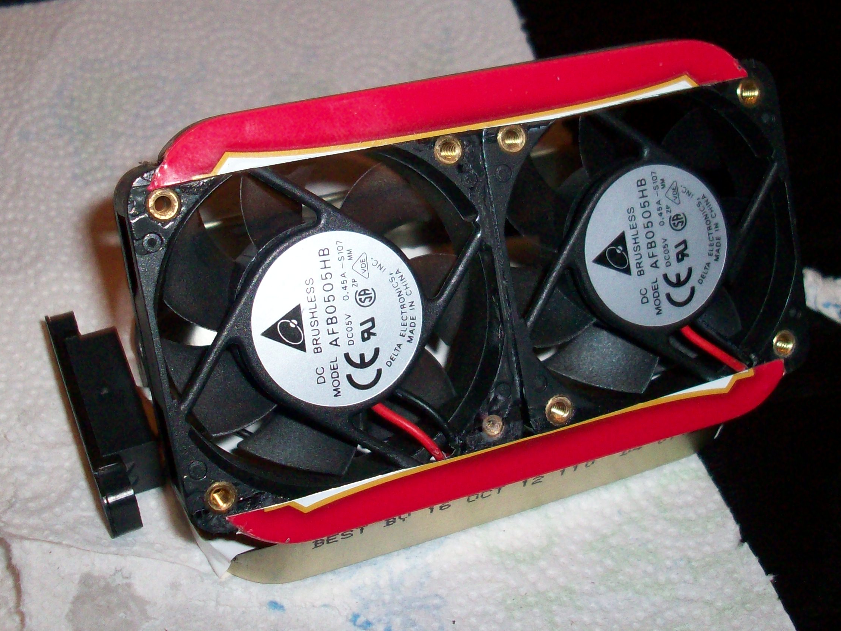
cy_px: 269
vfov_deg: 27.0
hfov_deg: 35.5
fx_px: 1312
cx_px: 409
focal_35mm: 54
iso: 160
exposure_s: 1/64
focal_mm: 6.2
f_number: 2.8
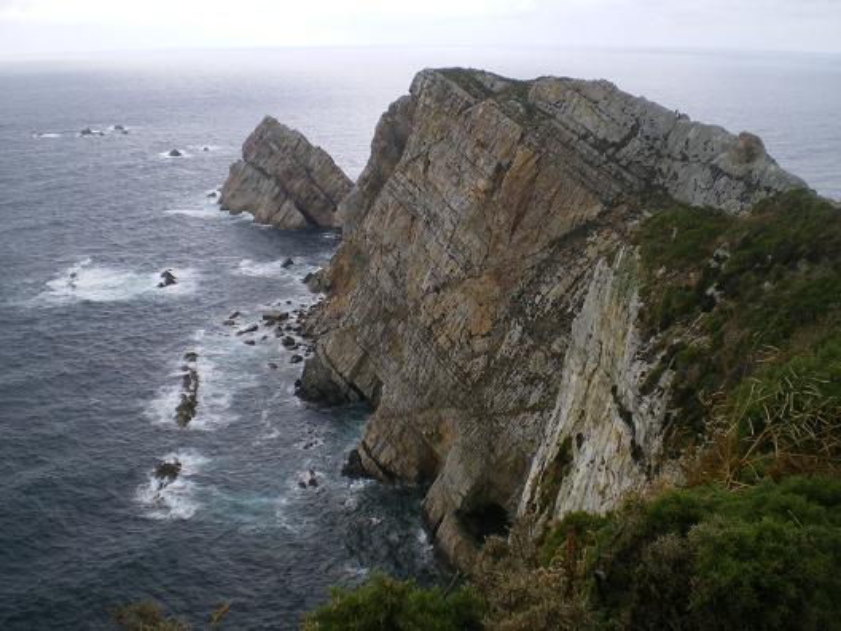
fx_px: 923
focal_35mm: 38
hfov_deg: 49.0
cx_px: 420
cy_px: 316
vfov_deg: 37.7
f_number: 3.1
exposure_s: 1/160
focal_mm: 6.3
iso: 64
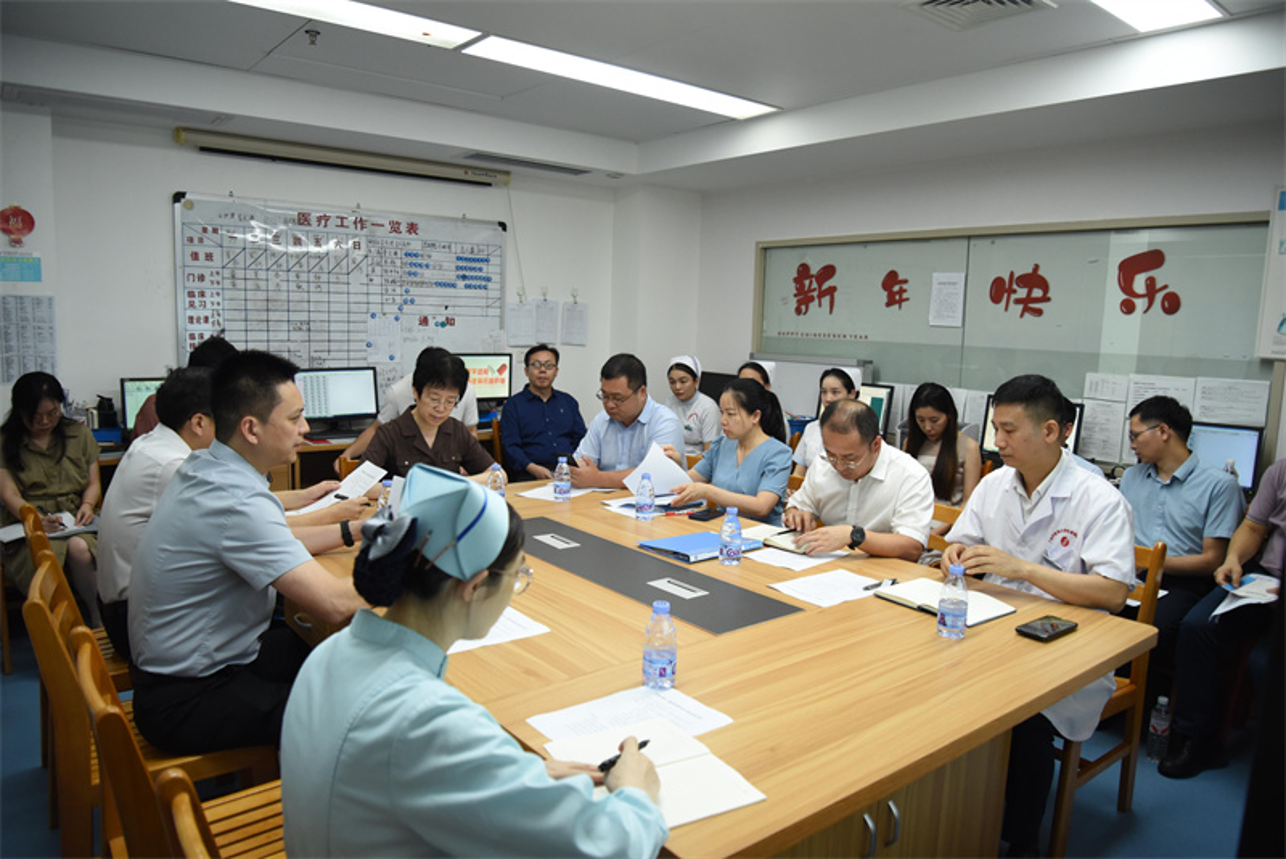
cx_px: 643
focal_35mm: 24
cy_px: 430
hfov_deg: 73.7
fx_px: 858
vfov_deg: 53.2
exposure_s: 1/200
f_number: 3.5
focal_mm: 24
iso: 1800
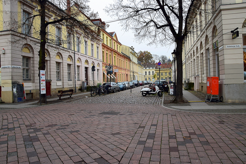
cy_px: 82
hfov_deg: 67.4
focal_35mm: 27
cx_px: 123
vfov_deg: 48.0
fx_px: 185
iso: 400
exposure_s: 1/80
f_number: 8
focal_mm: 18
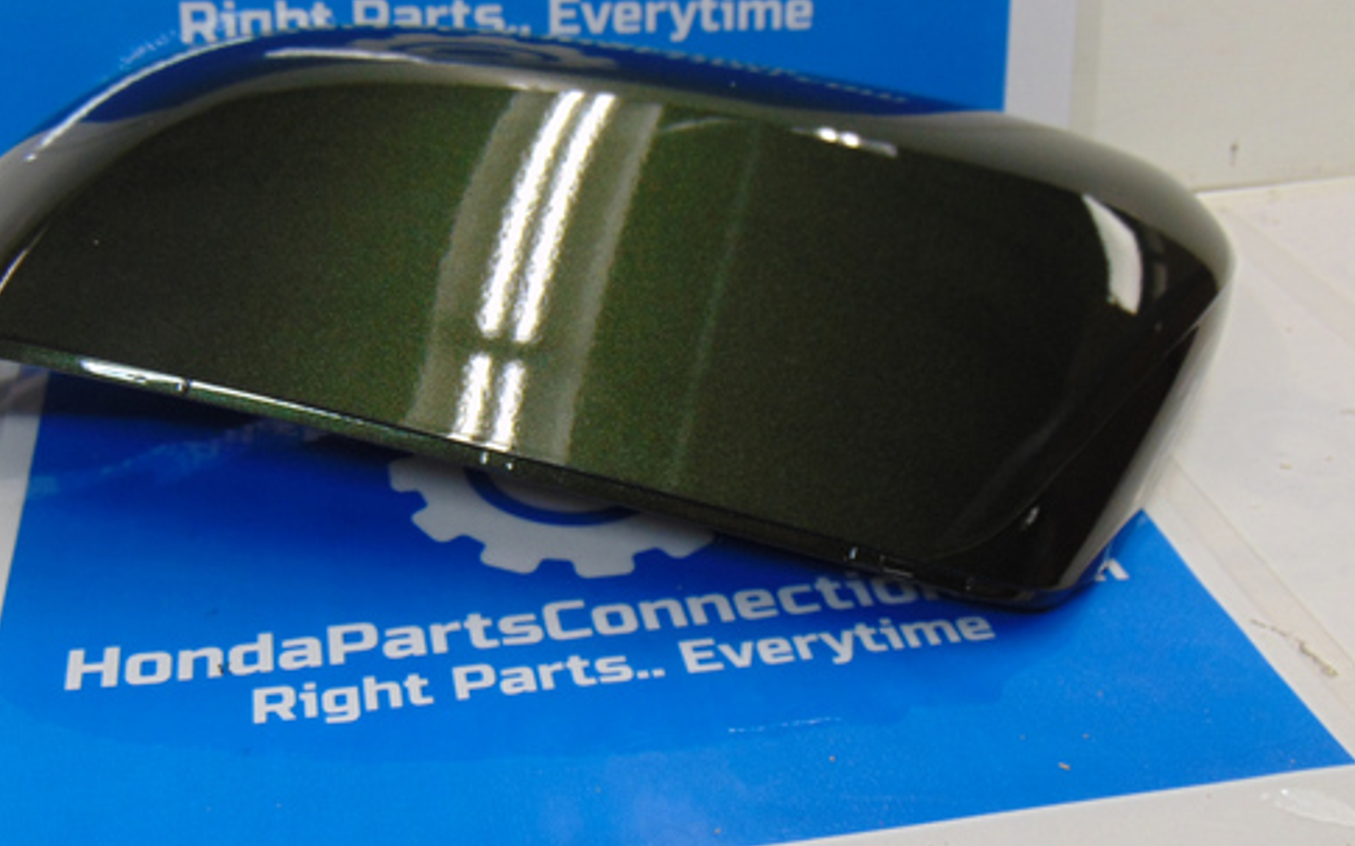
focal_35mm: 42
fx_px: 1551
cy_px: 388
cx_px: 542
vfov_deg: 30.5
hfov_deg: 46.9
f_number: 3.1
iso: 80
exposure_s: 1/30
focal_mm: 5.4
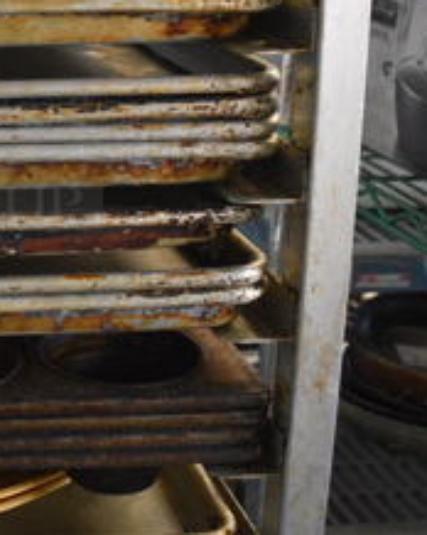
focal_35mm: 71
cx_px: -169
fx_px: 1123
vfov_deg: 26.3
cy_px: 101
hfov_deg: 19.4
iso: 2800
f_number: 3.5
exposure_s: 1/125
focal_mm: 18
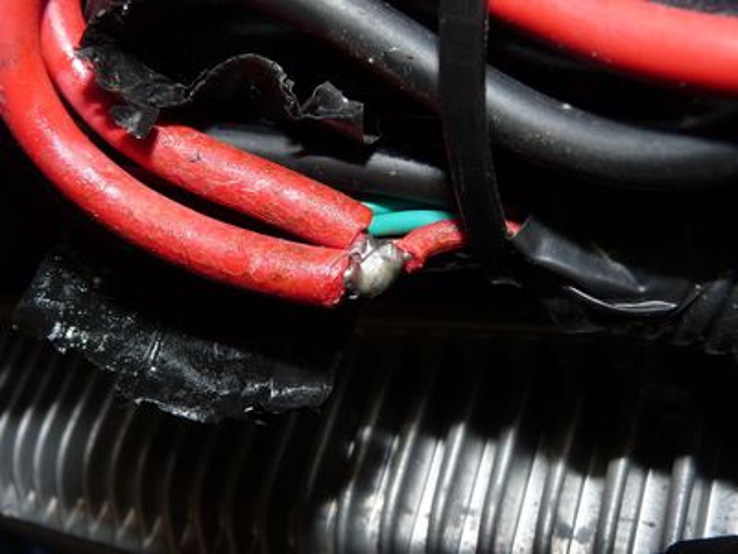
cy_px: 277
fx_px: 874
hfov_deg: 45.8
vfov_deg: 35.1
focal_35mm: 41
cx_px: 369
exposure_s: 1/30
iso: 100
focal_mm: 5.2
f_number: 4
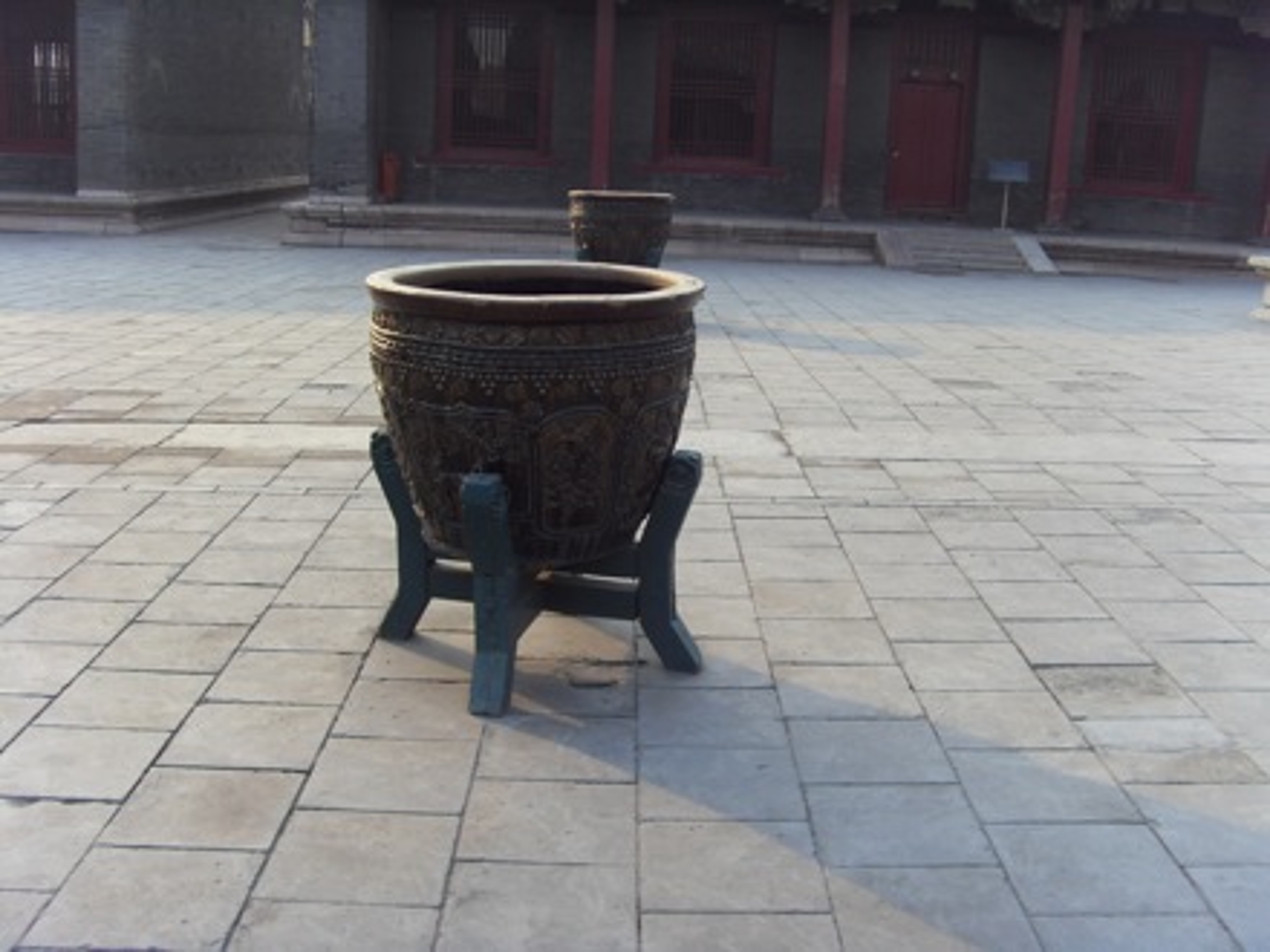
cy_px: 476
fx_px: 1431
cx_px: 635
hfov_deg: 47.9
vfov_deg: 36.8
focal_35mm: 39
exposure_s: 1/180
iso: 80
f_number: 3.5
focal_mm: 6.6
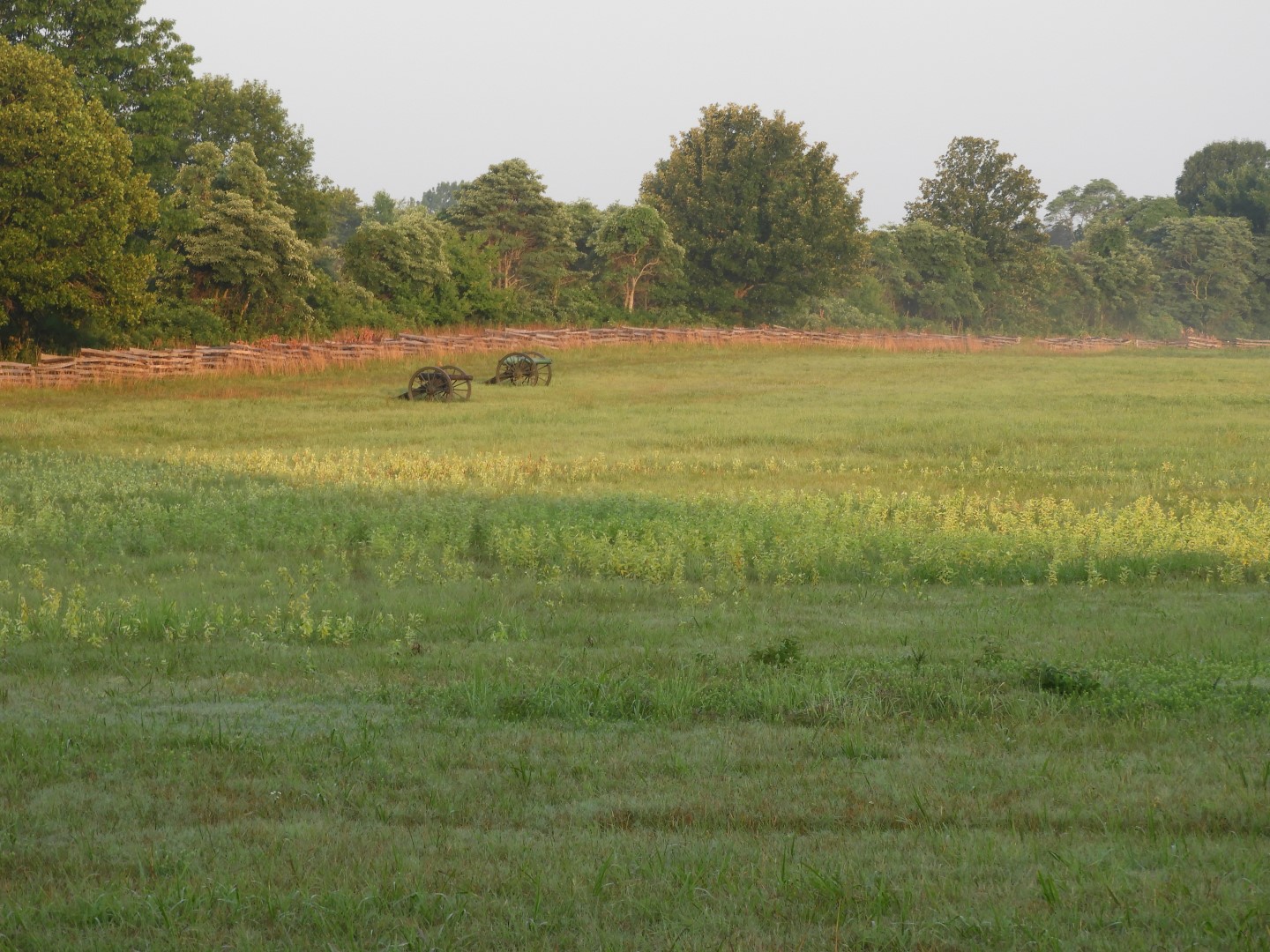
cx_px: 635
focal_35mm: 150
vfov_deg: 9.9
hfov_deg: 13.2
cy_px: 476
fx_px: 5503
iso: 100
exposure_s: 1/100
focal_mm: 26.9
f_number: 5.2
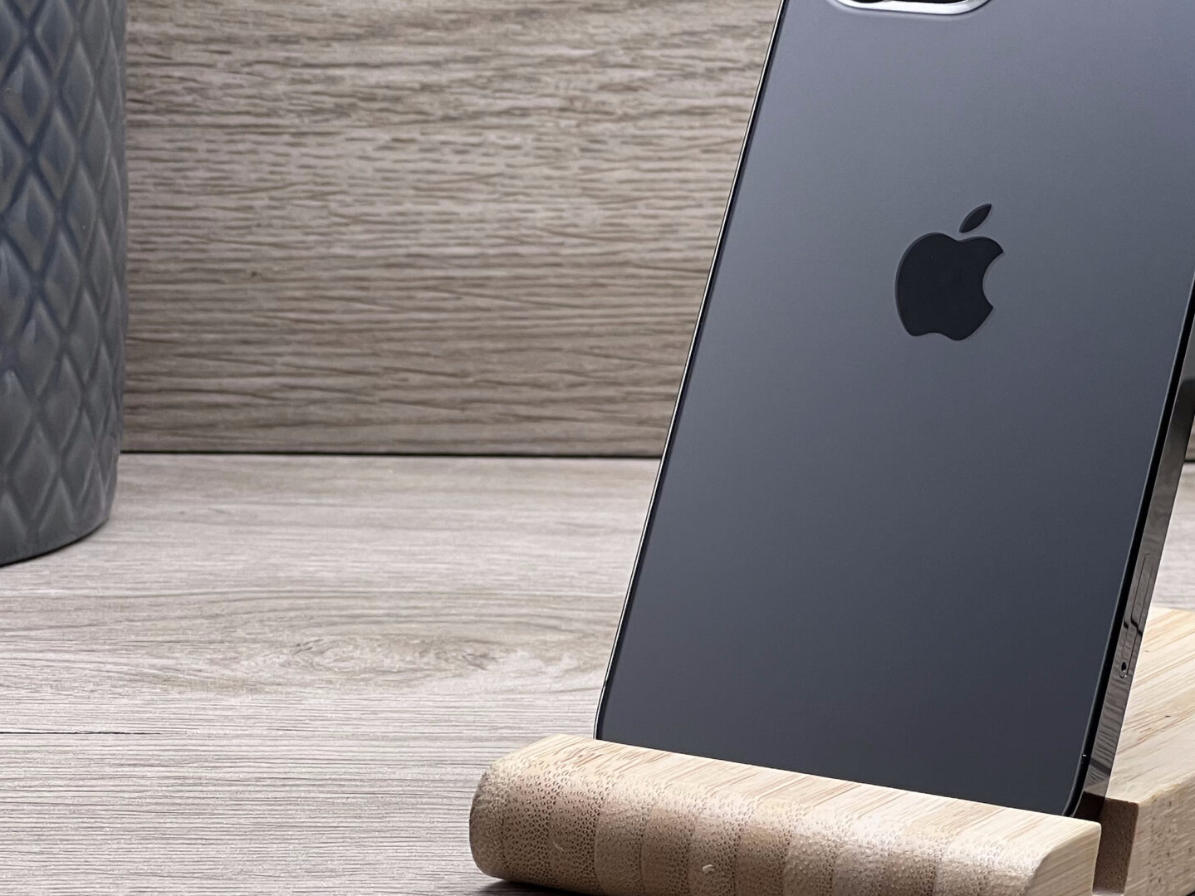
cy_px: 281
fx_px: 4729
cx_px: 918
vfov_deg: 10.8
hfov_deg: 14.3
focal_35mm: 137
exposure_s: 1/100
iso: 100
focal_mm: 9
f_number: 2.8
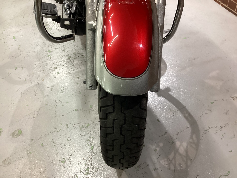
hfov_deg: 58.4
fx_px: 212
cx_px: 118
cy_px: 89
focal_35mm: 31
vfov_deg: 45.4
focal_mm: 3.3
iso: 125
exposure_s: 1/50
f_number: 2.4
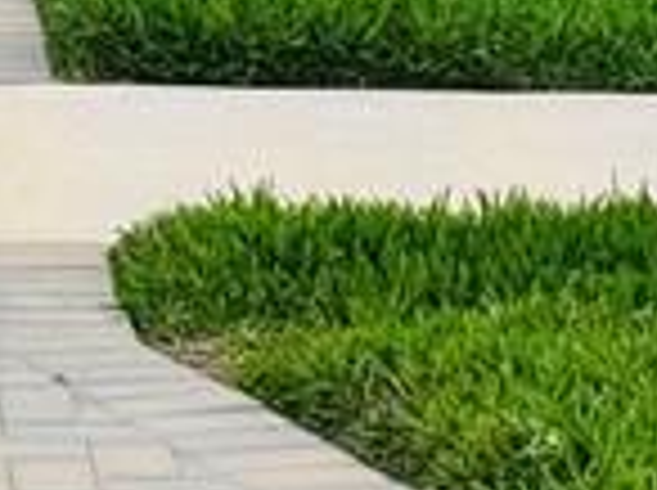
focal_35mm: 337
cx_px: -45
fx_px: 6386
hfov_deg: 5.9
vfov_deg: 4.2
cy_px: -1038
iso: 64
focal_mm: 6.76
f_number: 1.78
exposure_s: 1/531
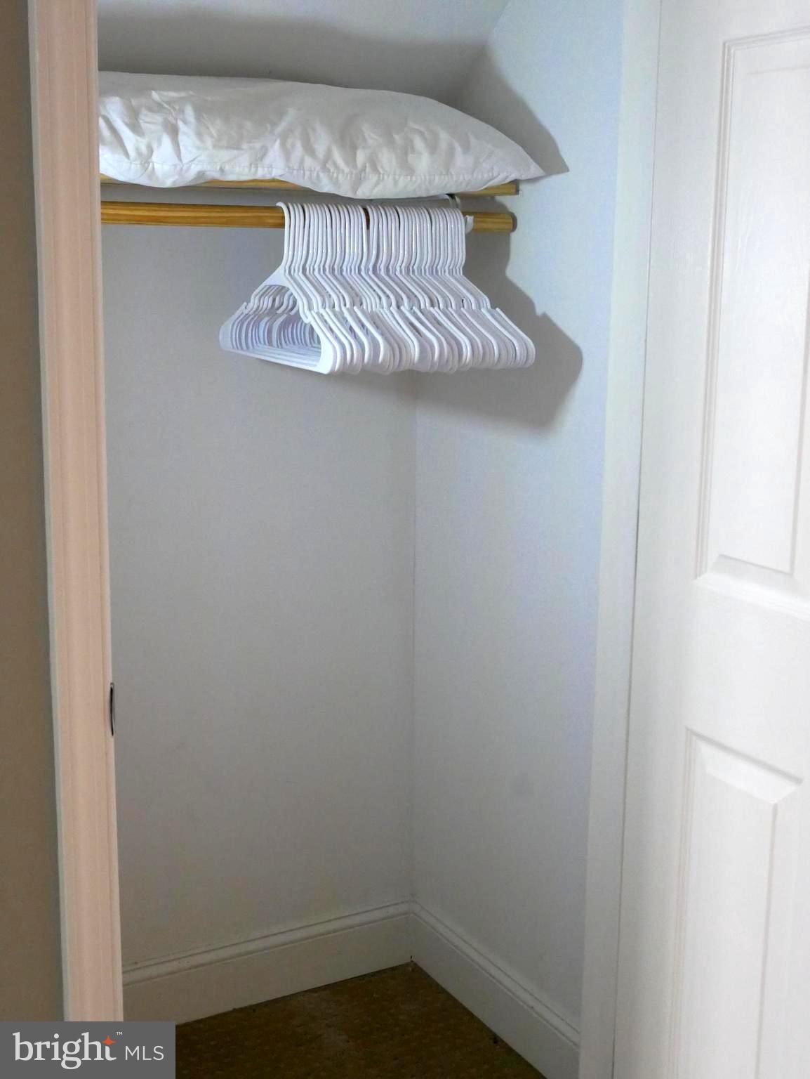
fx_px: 1371
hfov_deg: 32.9
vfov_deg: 42.9
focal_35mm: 44
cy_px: 540
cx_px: 405
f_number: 4.9
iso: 3200
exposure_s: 1/10
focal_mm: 22
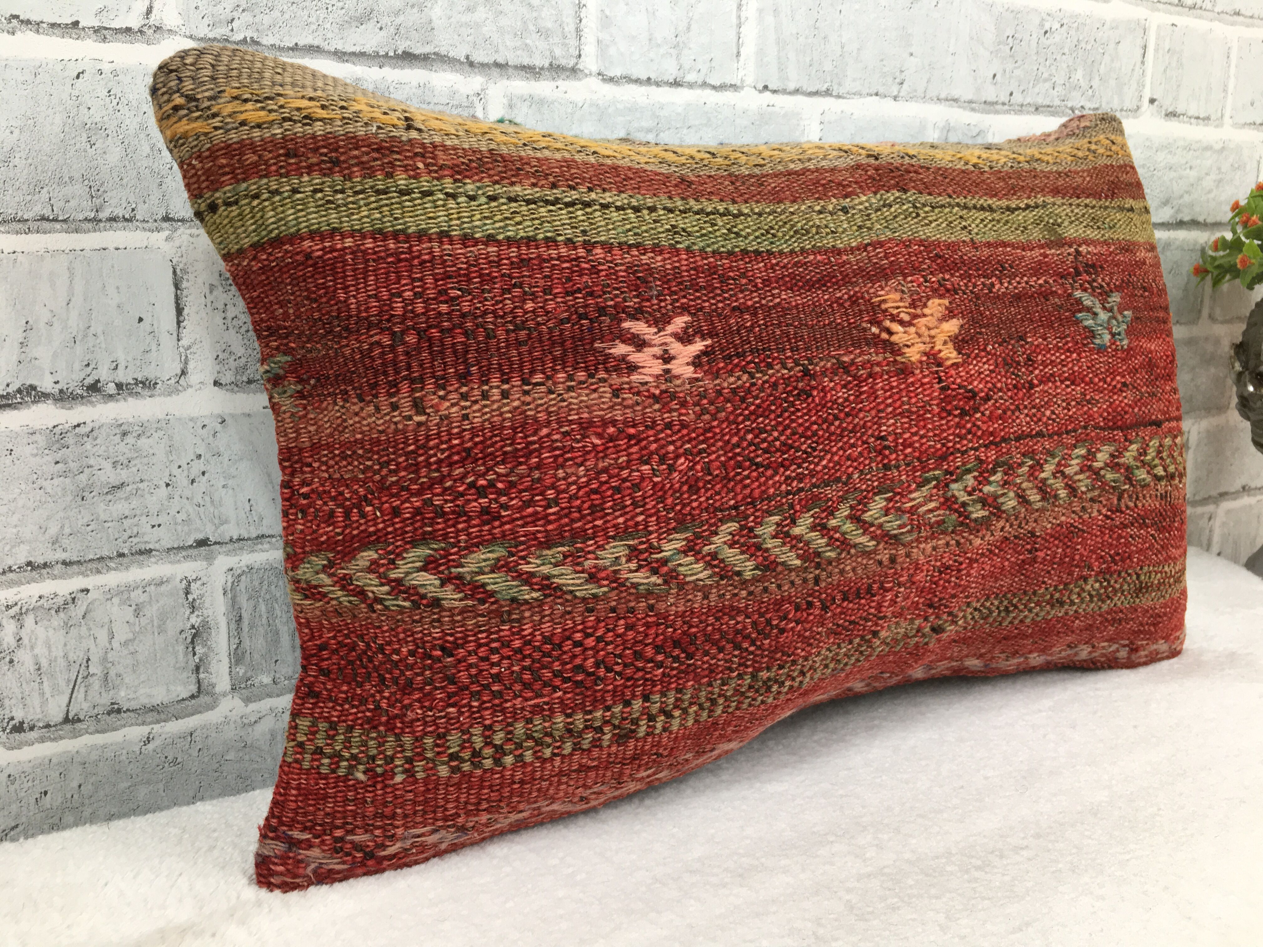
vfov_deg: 48.2
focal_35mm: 29
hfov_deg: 61.7
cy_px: 474
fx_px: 1058
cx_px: 632
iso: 40
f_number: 2.2
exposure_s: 1/100
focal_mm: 4.15
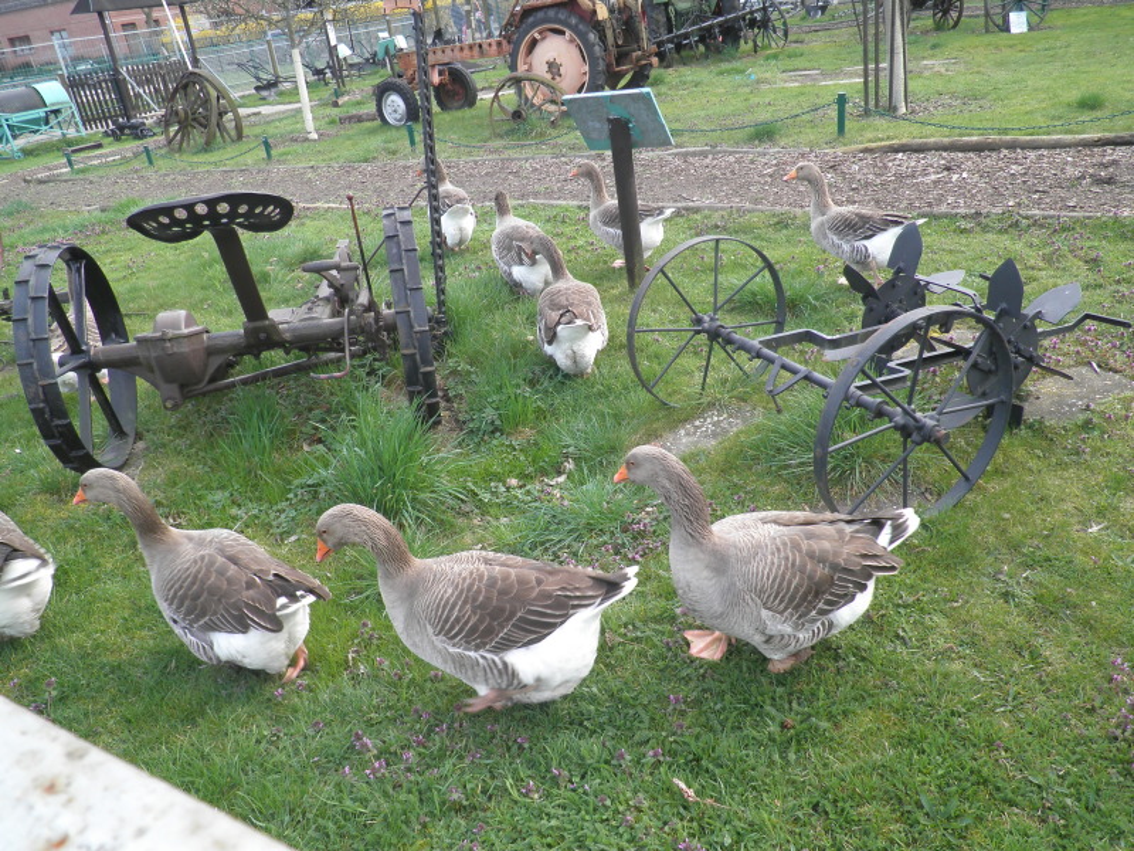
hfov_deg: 63.4
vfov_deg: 49.7
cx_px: 567
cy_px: 426
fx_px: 917
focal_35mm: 28
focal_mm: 5
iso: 64
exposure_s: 1/80
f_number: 3.5
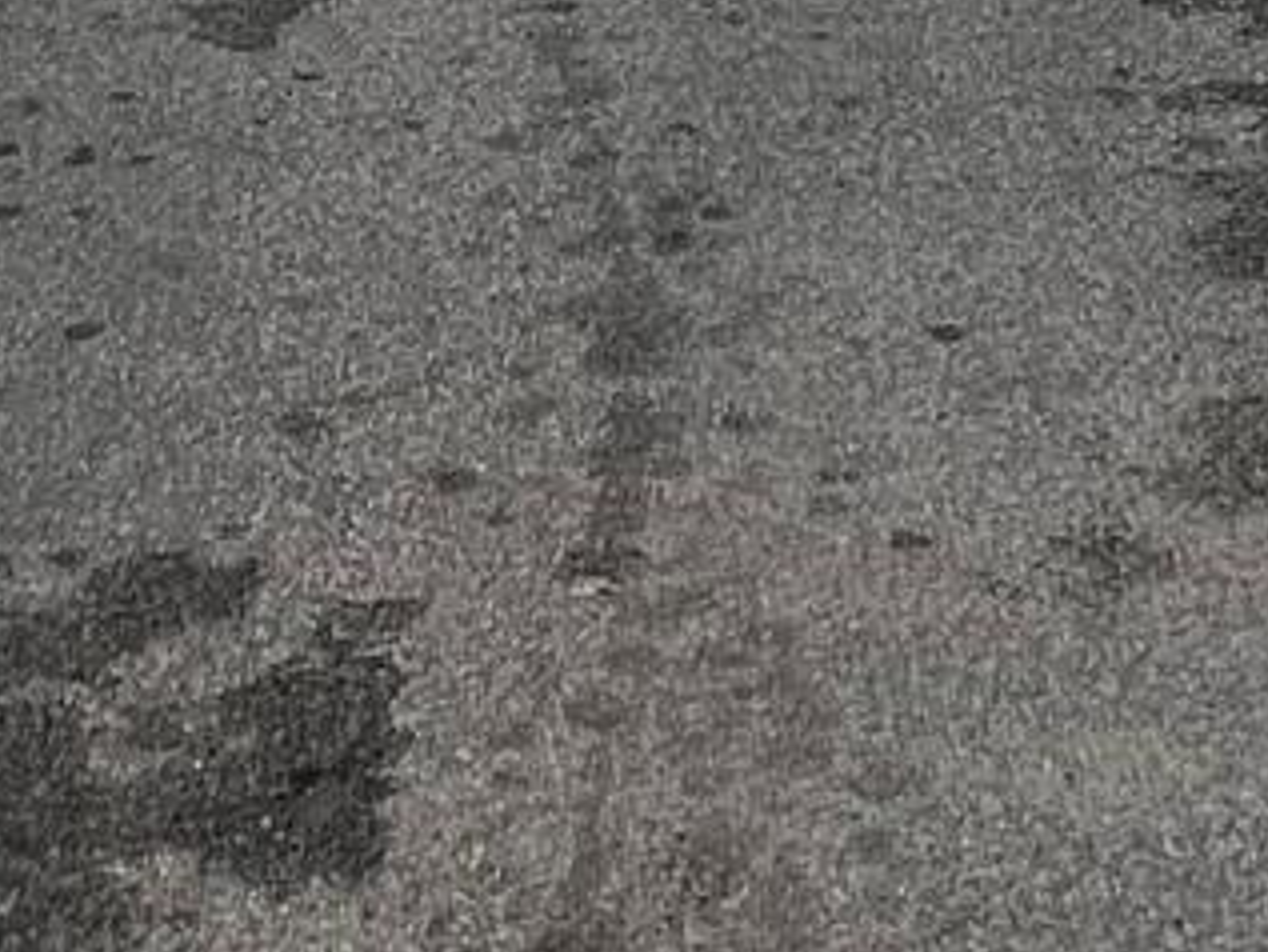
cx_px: 520
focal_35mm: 84
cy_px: -1540
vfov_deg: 12.4
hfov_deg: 23.2
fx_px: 3078
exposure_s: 1/324
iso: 32
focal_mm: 1.57
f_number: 1.8
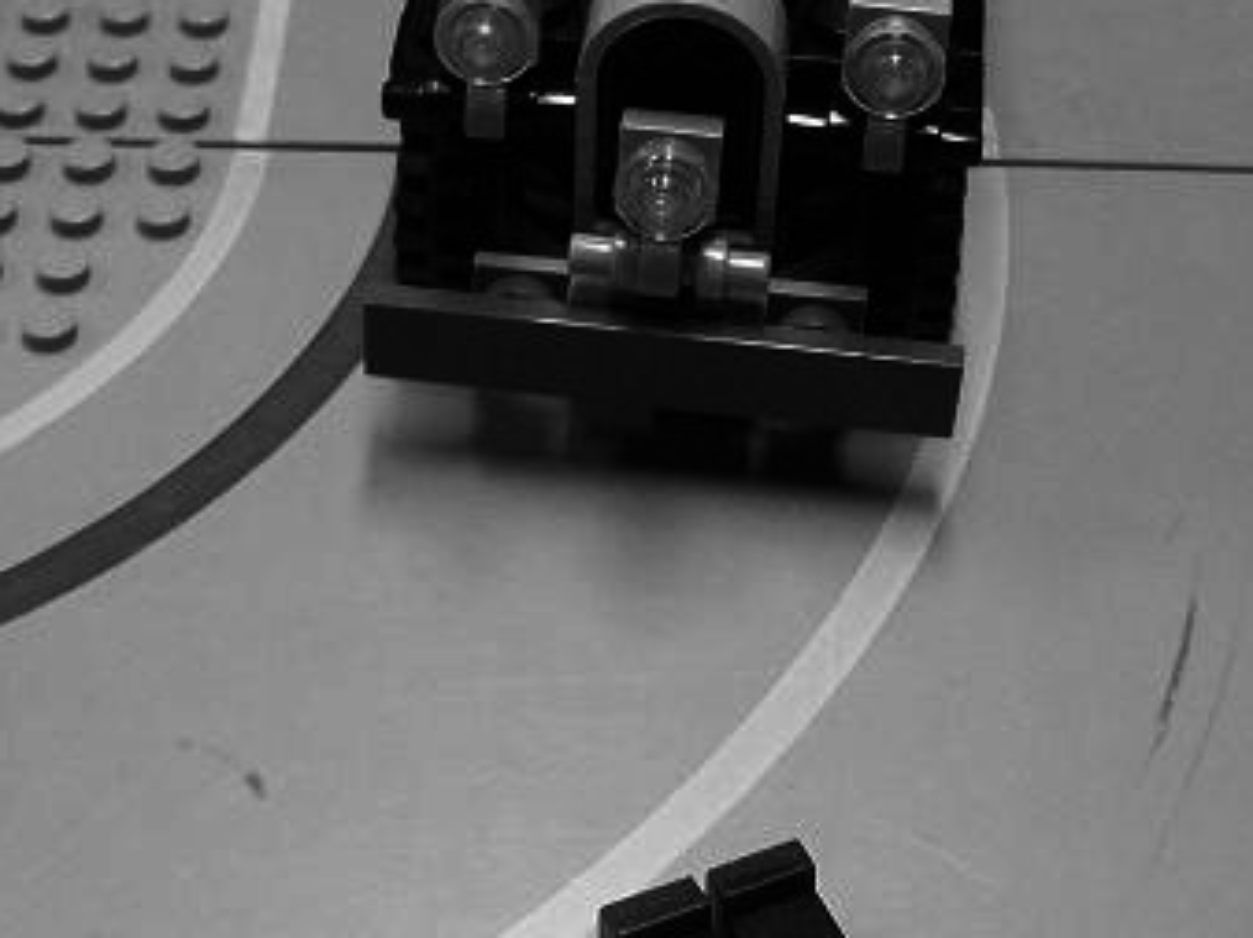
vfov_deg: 19.9
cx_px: 599
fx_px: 2677
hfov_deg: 26.3
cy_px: 510
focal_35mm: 74
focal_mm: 6
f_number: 2.7
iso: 160
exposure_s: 1/40
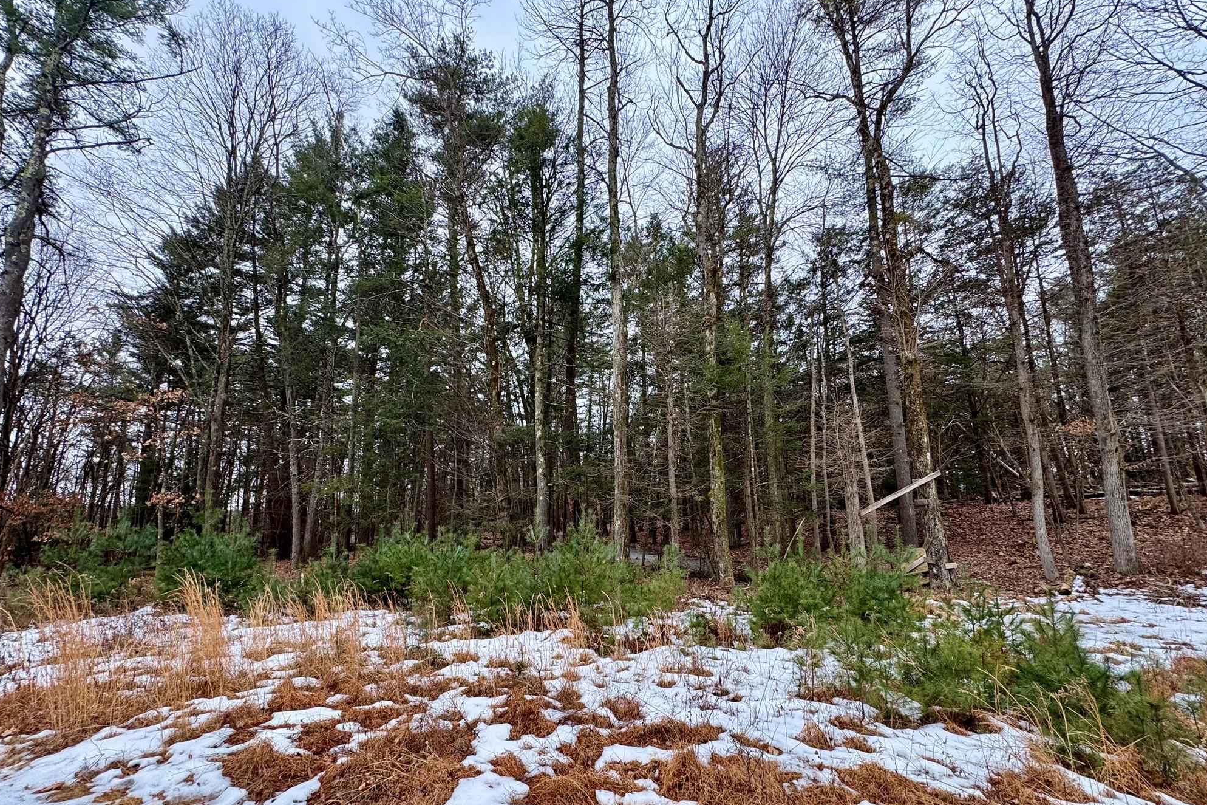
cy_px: 431
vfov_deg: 77.2
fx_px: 503
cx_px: 593
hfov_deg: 100.4
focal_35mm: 15
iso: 100
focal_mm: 2.22
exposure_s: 1/99
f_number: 2.2
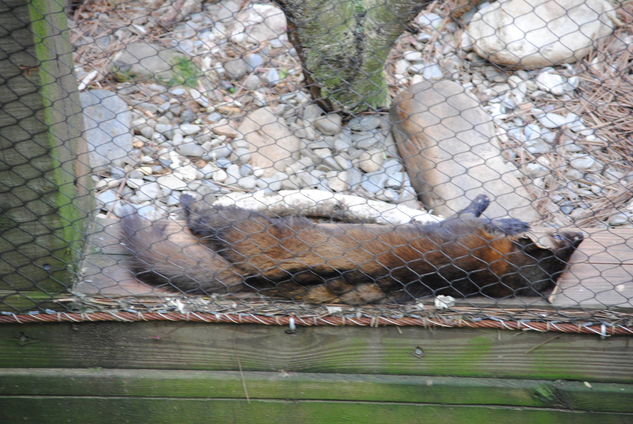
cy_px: 212
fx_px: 4093
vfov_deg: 5.9
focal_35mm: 232
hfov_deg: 8.8
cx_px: 316
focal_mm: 155
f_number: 5
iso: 400
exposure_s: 1/50
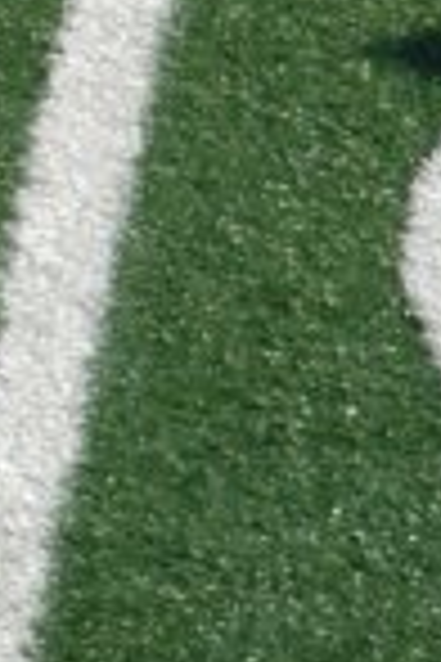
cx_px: -317
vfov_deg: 0.8
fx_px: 44960
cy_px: -446
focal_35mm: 2447
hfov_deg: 0.6
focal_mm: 400
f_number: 5.6
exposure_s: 1/640
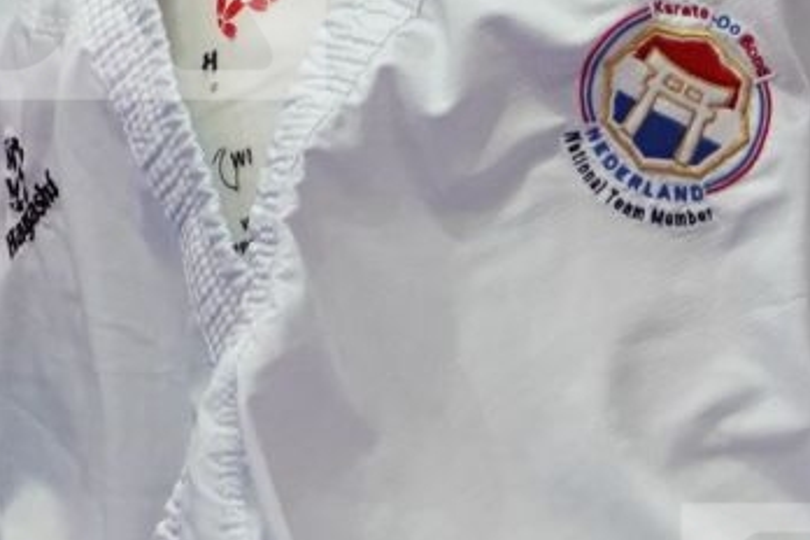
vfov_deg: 1.2
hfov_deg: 1.8
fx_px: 26188
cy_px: -112
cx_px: 898
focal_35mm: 1164
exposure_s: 1/1000
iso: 2500
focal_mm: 150
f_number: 2.8
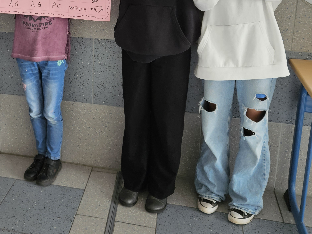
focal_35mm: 49
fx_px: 442
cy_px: 19
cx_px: 66
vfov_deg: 28.4
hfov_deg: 37.6
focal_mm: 5.4
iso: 80
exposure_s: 1/180
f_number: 1.8
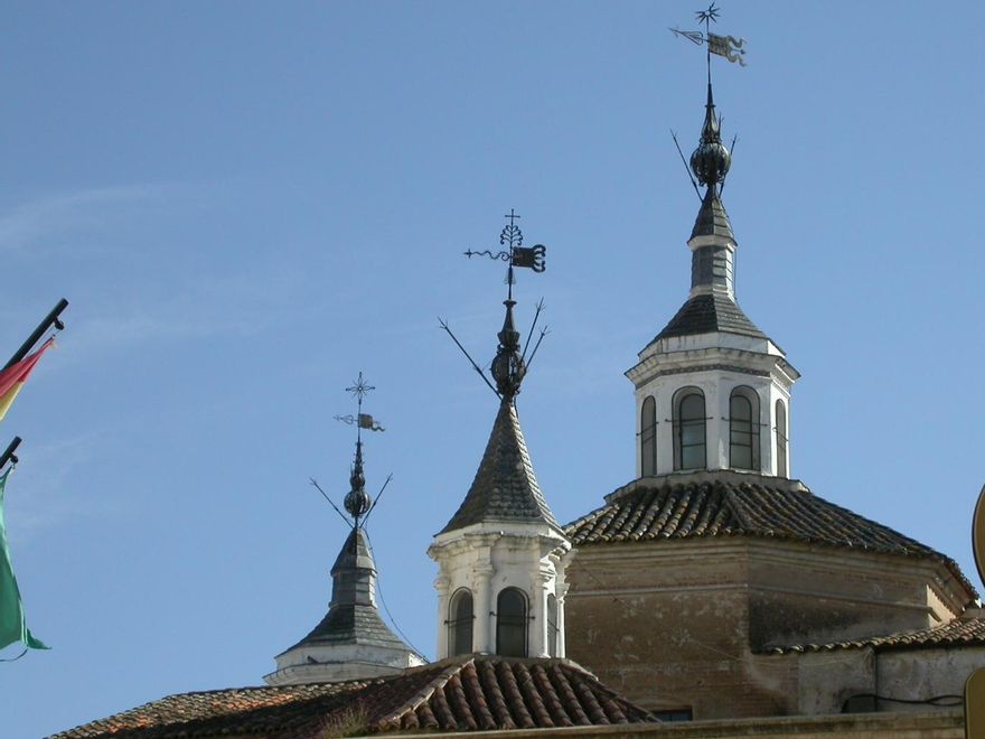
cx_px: 492
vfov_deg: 14.0
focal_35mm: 106
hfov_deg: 18.5
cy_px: 370
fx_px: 3016
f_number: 5.8
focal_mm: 22
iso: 100
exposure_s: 1/697
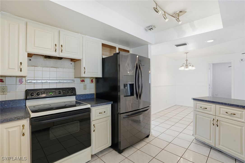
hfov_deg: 96.8
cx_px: 122
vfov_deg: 73.7
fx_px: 109
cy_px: 82
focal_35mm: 16
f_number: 9
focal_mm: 16
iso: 200
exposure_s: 1/30
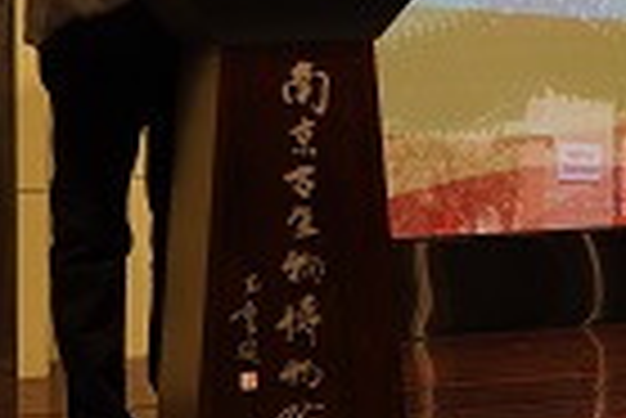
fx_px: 2611
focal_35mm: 150
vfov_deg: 8.9
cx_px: 617
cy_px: -247
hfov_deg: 13.5
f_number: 4
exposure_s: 1/60
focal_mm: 24
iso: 160
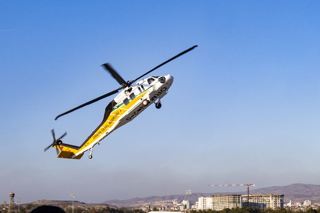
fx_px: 933
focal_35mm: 105
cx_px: 160
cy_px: 106
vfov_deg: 13.0
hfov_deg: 19.5
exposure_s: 1/500
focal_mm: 70
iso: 640
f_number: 20
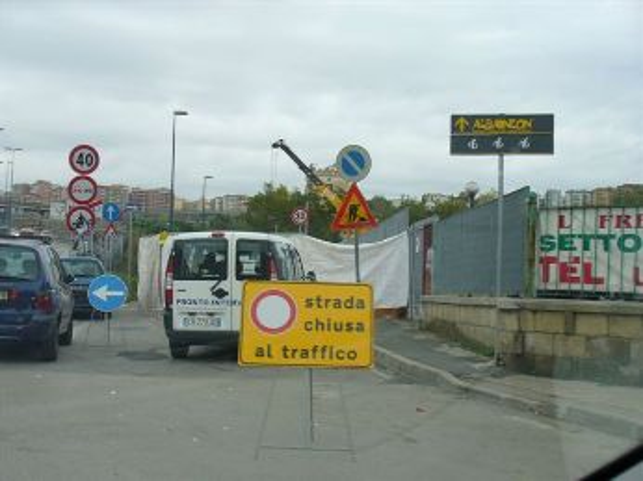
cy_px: 240
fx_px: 891
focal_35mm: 48
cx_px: 322
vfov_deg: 30.2
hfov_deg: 39.7
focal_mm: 7.9
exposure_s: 1/50
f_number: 3
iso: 80
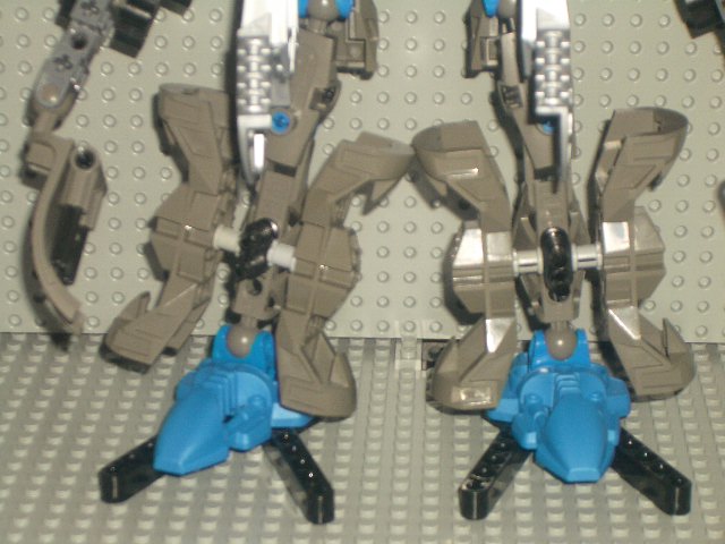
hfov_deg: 18.7
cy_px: 272
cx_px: 362
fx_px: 2199
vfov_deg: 14.1
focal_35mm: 105
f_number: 4.8
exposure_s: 1/60
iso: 100
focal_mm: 17.4
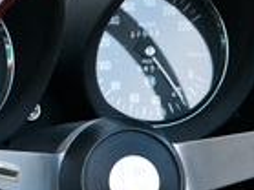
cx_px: 395
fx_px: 4341
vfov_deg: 2.5
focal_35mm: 592
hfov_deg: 3.3
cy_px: 235
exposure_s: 1/100
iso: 400
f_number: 6.3
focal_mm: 95
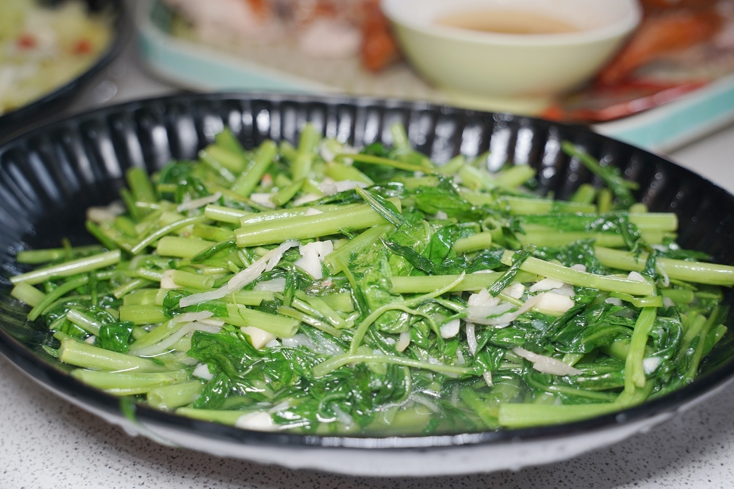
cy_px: 244
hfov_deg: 41.9
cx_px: 367
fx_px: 958
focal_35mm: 47
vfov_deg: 28.6
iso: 400
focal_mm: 47
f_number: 4
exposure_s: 1/60
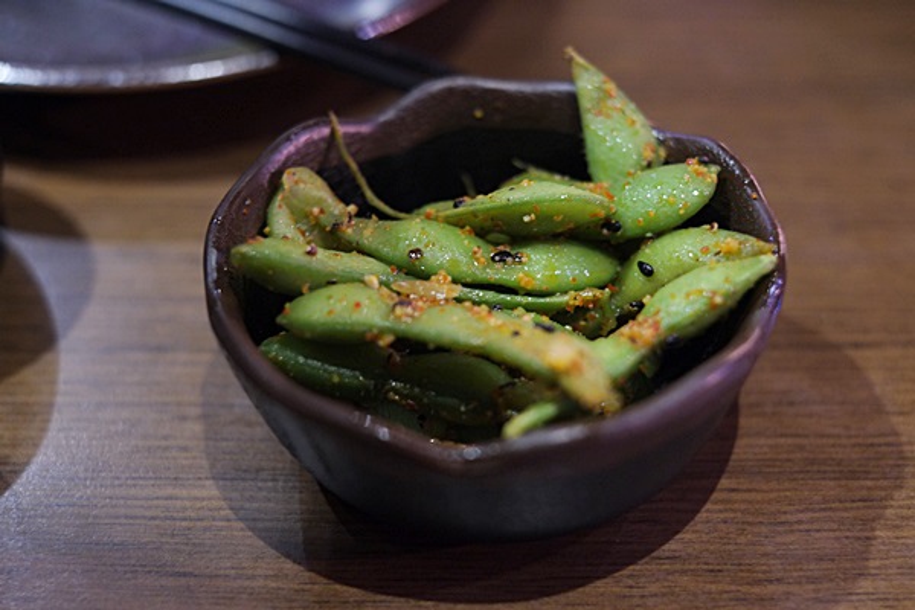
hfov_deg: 37.5
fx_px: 1347
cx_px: 458
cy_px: 305
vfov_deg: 25.5
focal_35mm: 53
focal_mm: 35
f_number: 2.8
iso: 1250
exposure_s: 1/3.5
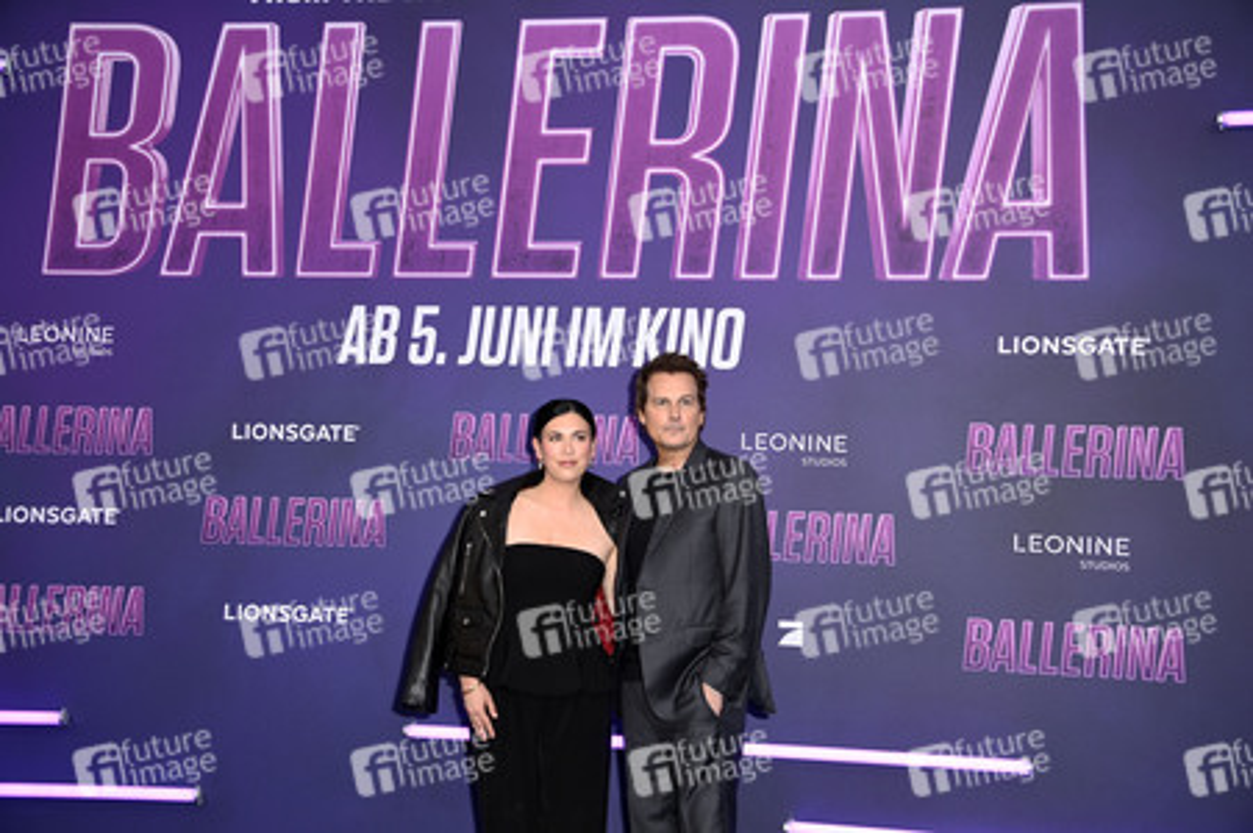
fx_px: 1669
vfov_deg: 28.0
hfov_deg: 41.1
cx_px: 626
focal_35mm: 48
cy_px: 416
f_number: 5.6
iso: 500
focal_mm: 48
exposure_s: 1/250
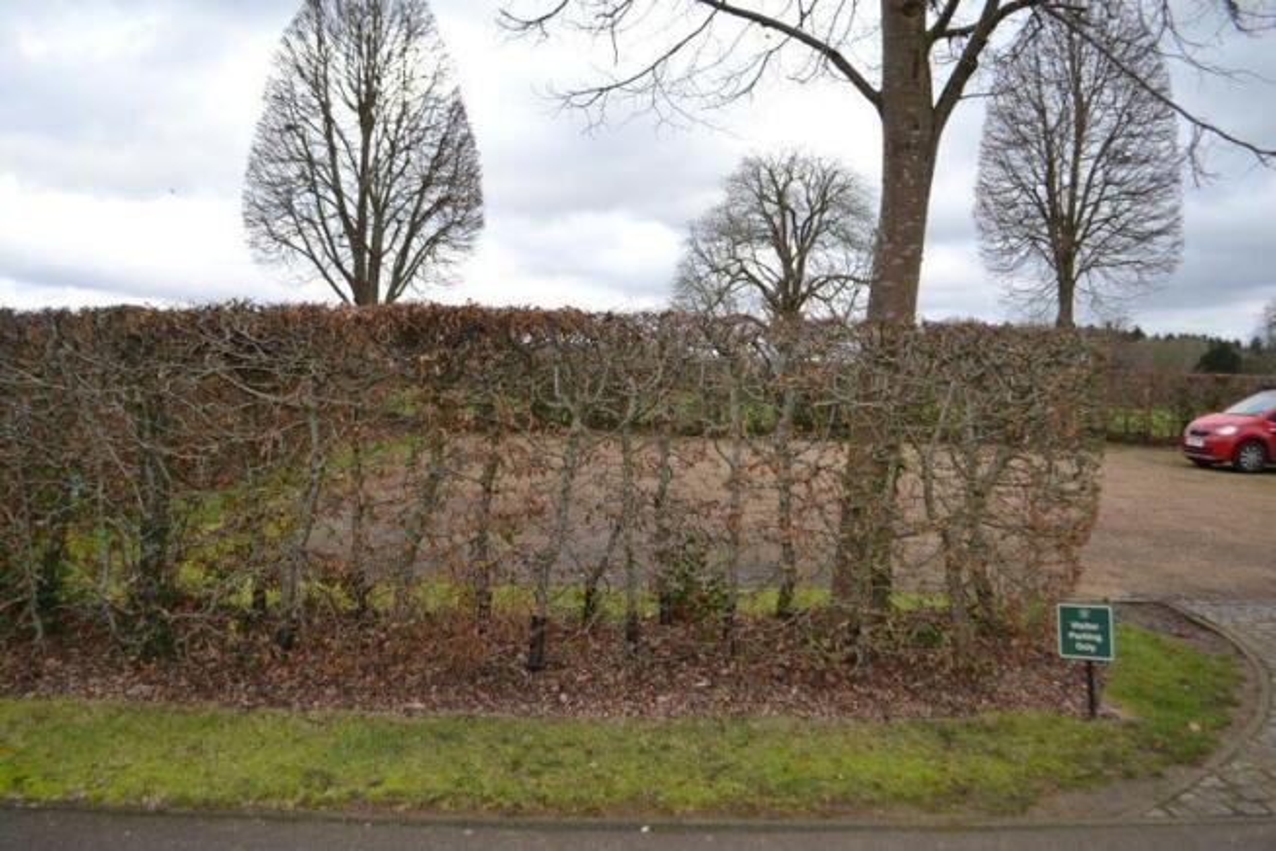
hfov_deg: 67.4
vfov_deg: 48.0
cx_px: 638
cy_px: 426
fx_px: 957
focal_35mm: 27
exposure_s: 1/125
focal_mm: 18
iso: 100
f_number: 4
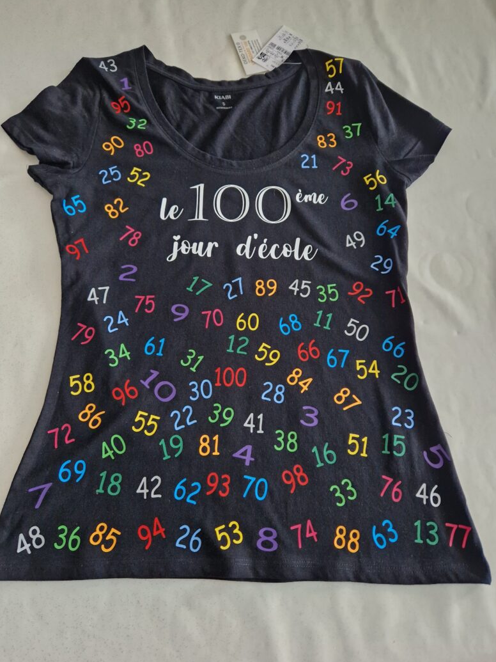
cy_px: 329
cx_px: 238
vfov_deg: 71.6
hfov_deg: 56.8
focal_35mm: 24
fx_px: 459
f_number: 1.8
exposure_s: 1/100
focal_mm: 5.4
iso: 640
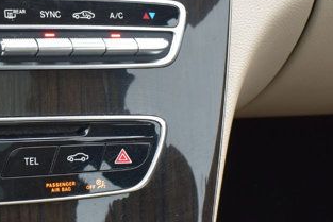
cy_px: 74
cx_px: 2
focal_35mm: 98
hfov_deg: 20.2
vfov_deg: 14.0
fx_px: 907
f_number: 6.3
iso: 400
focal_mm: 20
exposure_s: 1/20
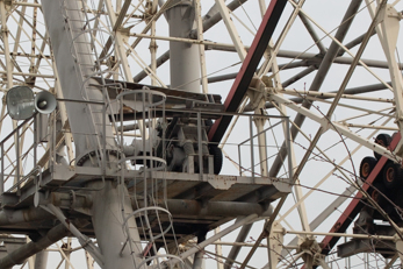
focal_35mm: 121
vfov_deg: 11.2
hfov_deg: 16.9
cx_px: 129
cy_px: 259
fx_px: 1354
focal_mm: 24.2
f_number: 2.8
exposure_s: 1/1000
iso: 100
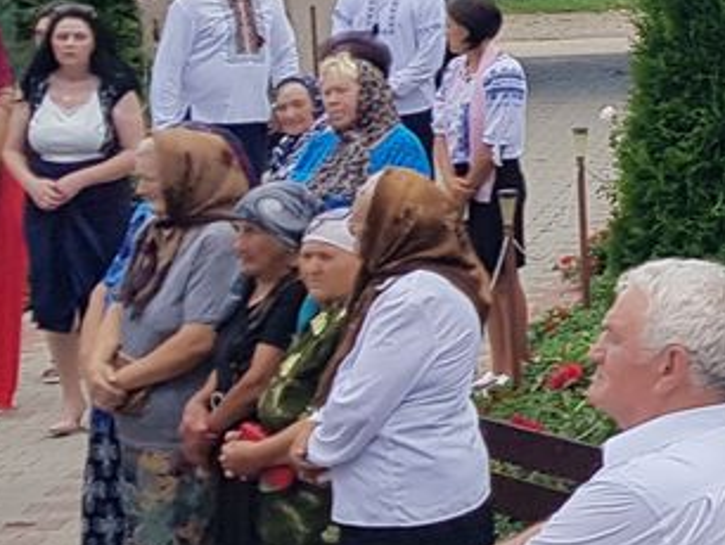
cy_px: -85
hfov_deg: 11.7
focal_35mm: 145
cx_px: 1587
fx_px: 3039
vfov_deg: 10.1
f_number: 1.7
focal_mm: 4.2
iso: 40
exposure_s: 1/1264
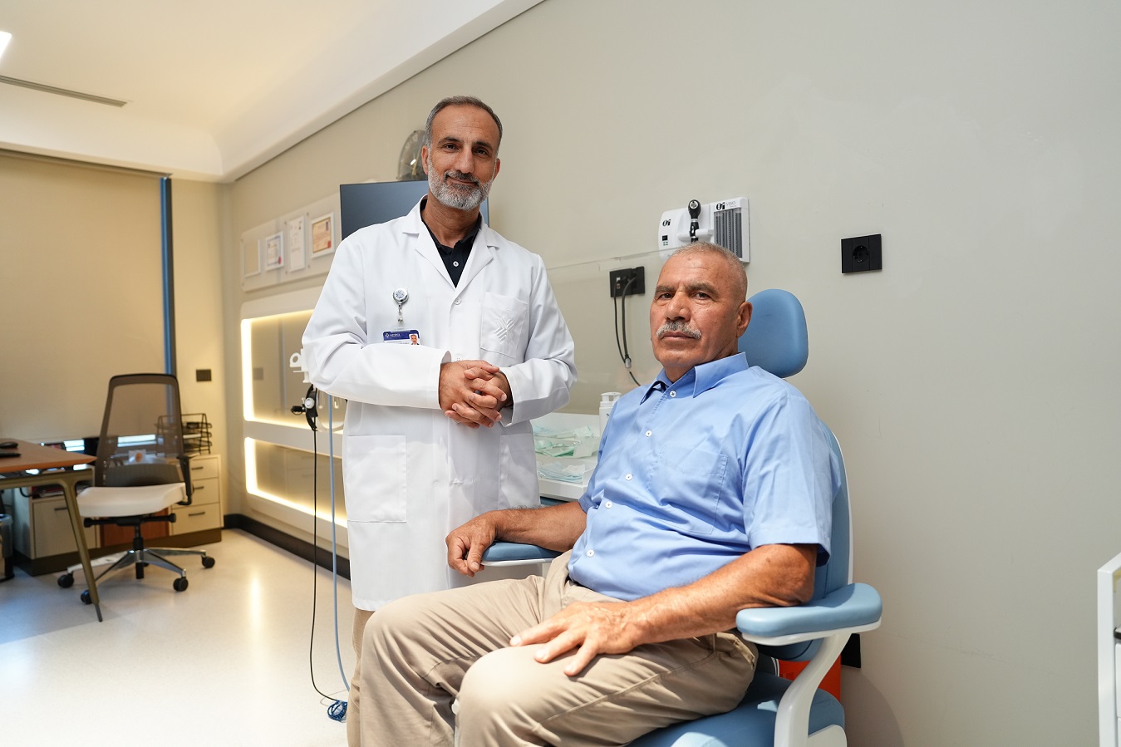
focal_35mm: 24
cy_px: 374
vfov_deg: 53.1
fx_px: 747
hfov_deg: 73.8
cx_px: 560
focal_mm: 24
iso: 800
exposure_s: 1/100
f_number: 2.8
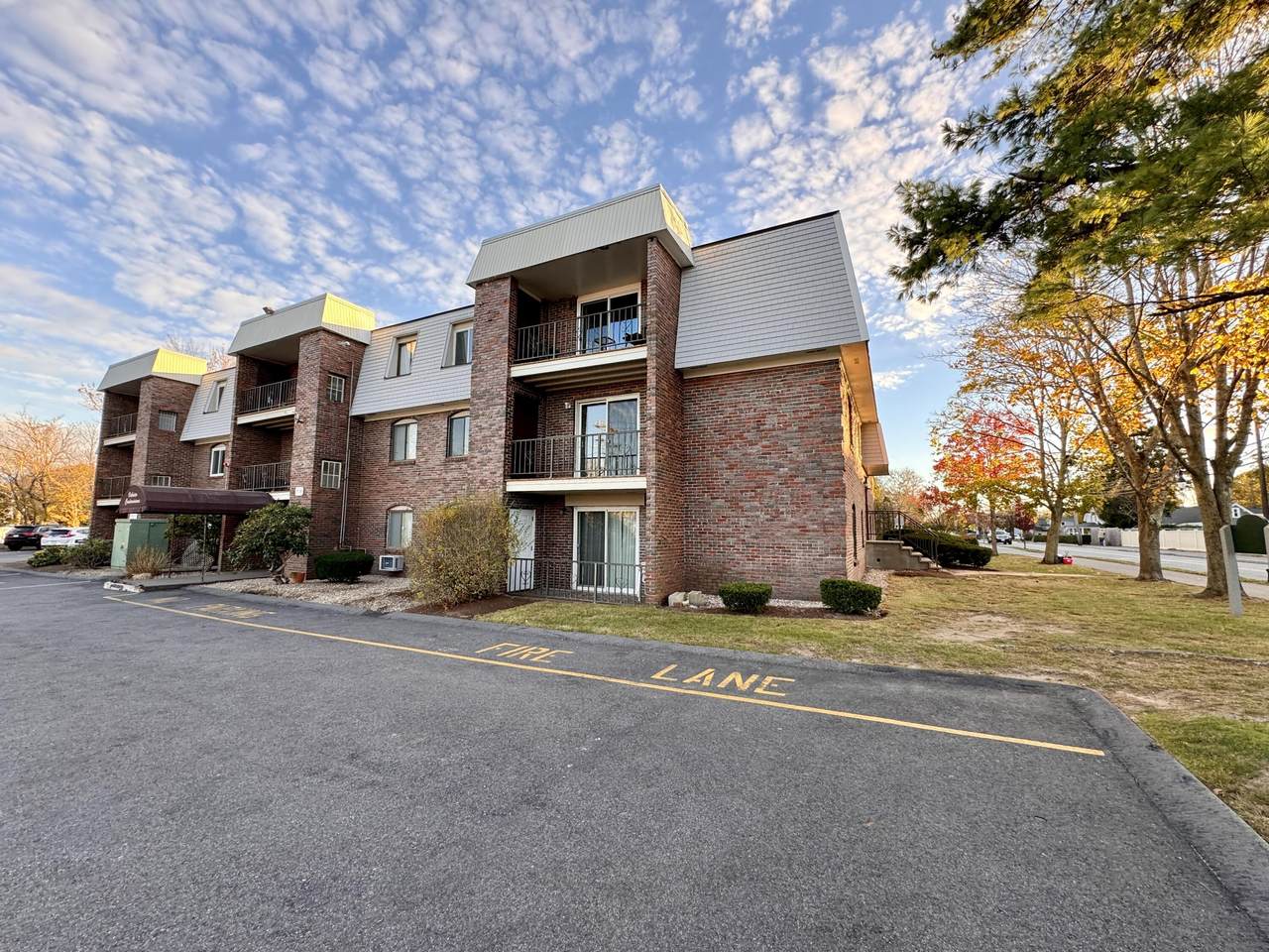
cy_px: 476
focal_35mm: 14
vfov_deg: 85.7
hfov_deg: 102.1
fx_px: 513
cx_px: 634
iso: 40
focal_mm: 2.22
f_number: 2.2
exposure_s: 1/119
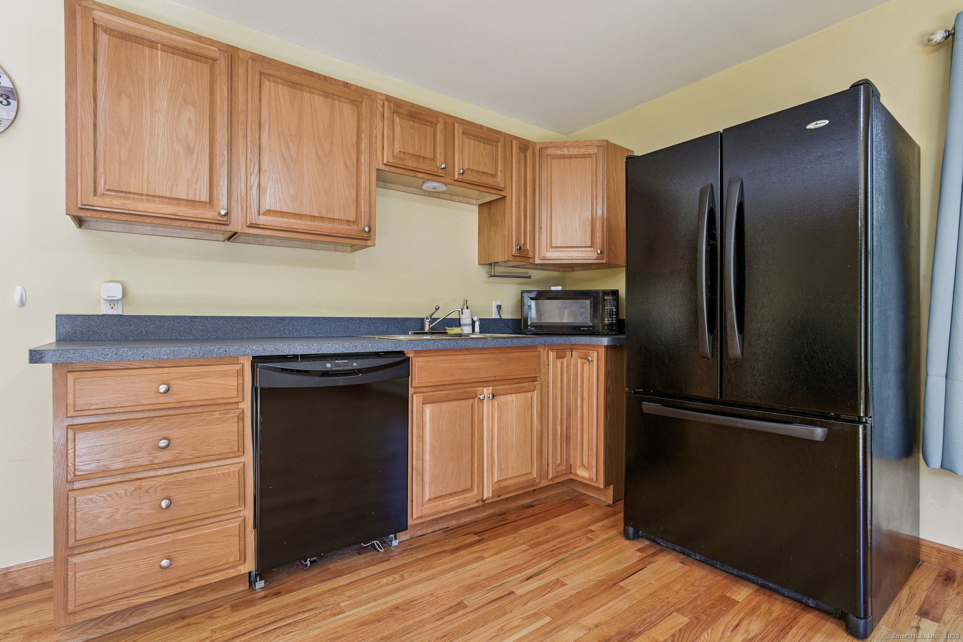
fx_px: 455
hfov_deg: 93.3
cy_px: 321
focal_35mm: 17
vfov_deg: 70.4
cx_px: 482
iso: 400
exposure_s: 1/3.33
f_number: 11
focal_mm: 17
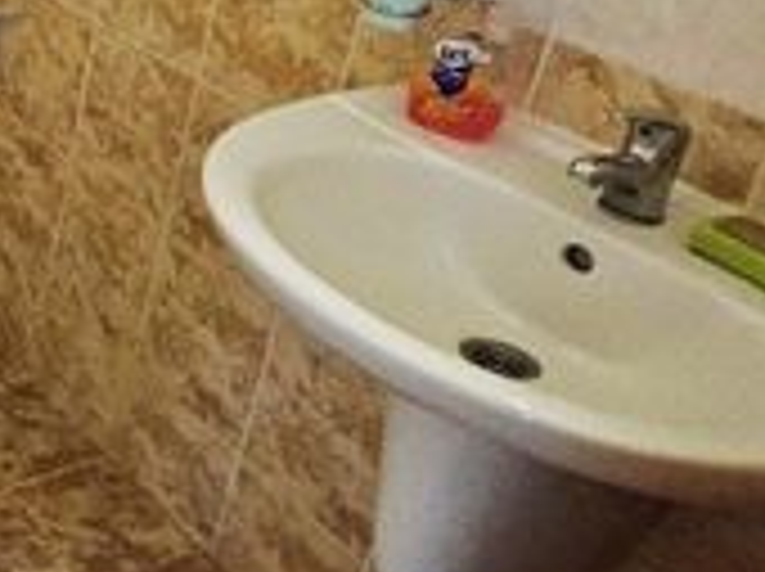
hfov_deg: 25.1
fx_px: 1192
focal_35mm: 54
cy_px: 18
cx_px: -439
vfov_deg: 25.8
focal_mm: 1.7
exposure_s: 1/33.3
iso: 640
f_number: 2.2
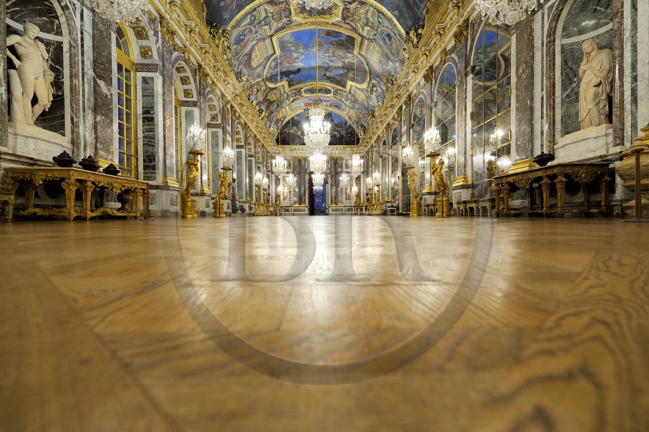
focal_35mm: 18
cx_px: 324
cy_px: 216
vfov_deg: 67.3
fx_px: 324
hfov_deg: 90.0
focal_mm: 18
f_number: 6.3
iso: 200
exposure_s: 4
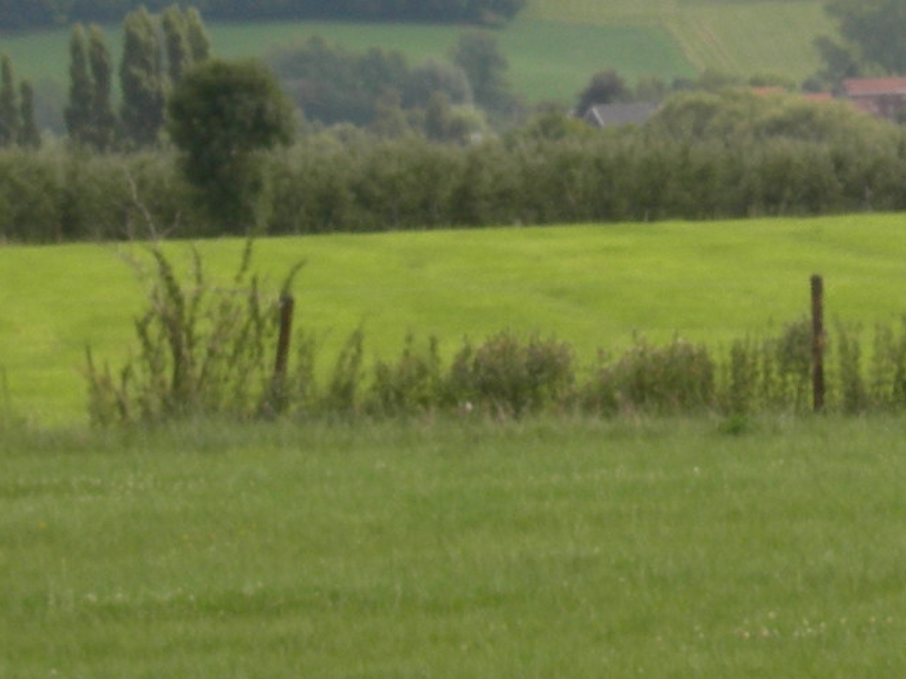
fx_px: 9262
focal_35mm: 354
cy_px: 200
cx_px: 848
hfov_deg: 5.6
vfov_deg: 4.2
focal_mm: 23.4
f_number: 8.2
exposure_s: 1/107
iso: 50
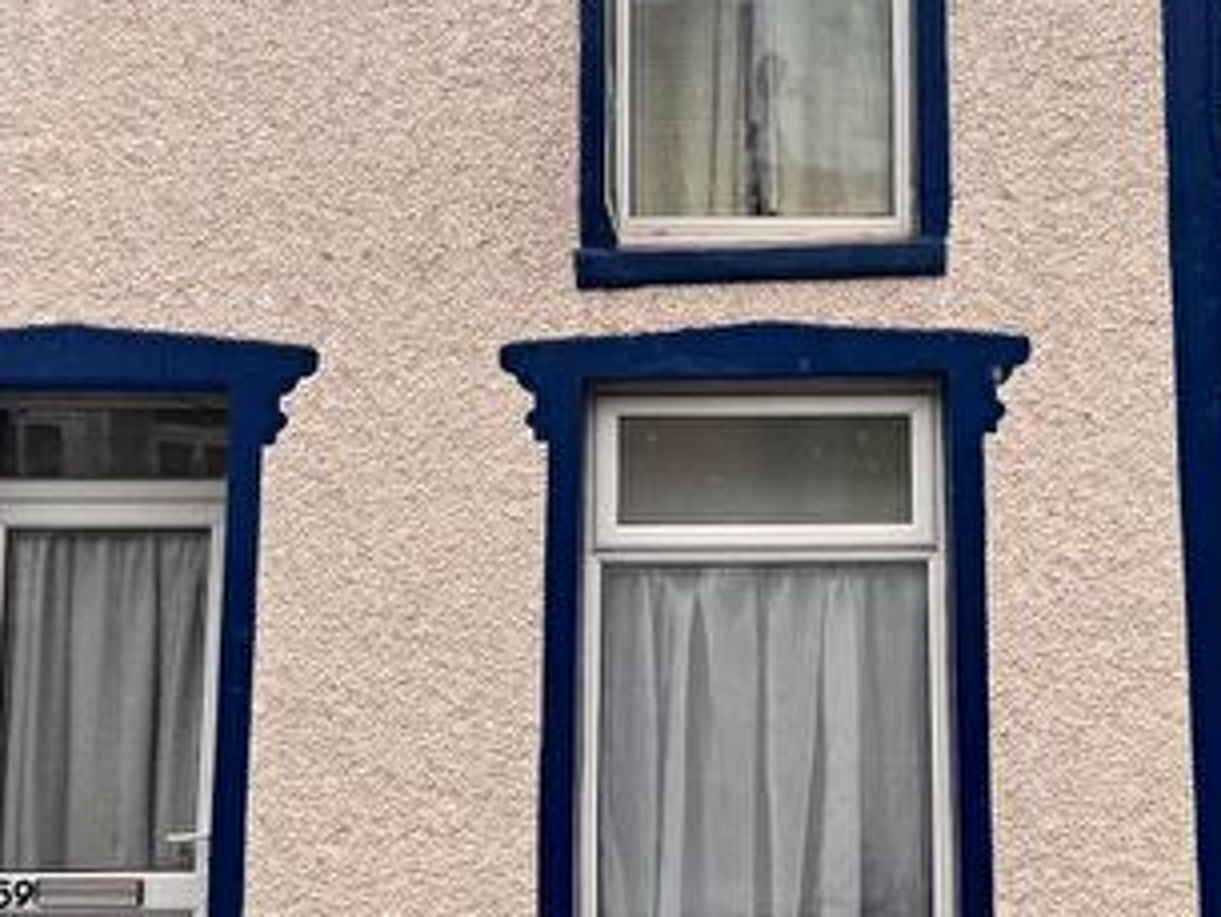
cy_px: 306
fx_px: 1941
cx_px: 781
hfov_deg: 34.7
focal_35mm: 55
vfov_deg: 26.4
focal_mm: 6.76
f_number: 1.78
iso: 80
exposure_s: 1/593
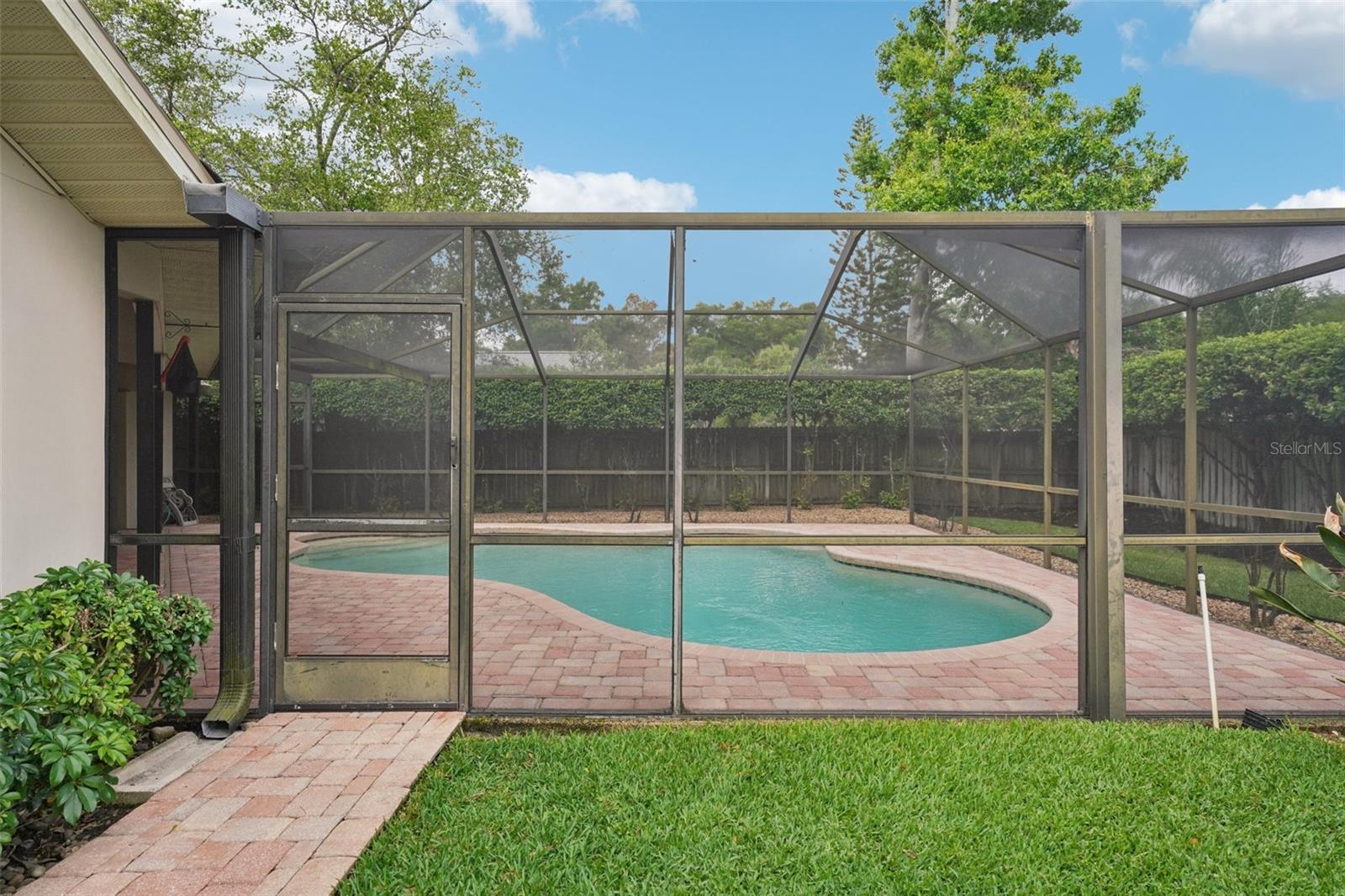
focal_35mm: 20
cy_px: 448
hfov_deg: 84.0
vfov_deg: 61.9
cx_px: 672
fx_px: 747
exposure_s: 1/500
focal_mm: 20
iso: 800
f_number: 8
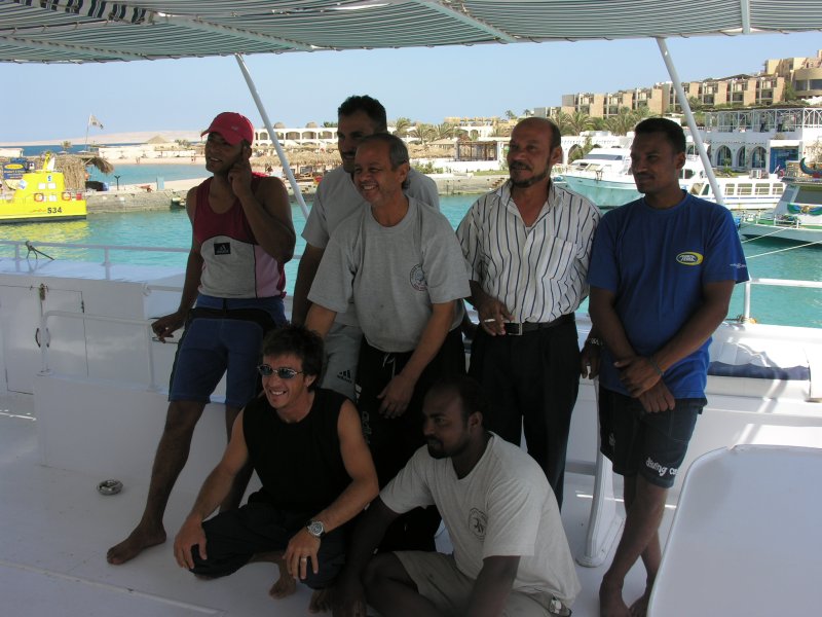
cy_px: 308
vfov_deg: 38.7
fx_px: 879
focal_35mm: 37
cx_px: 411
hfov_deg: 50.1
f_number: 5.6
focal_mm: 9.5
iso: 50
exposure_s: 1/196
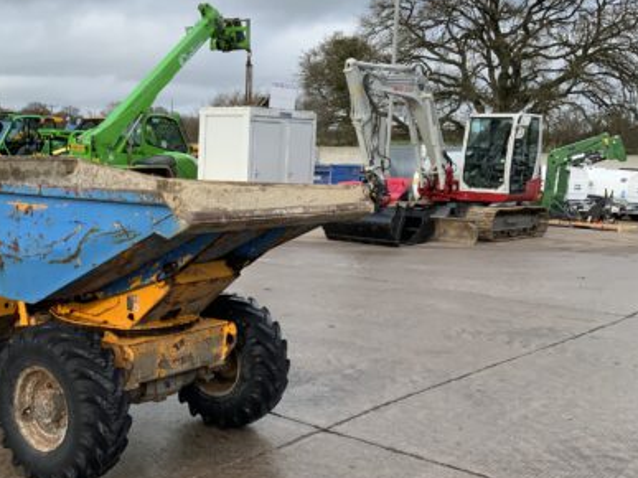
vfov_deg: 30.2
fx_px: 884
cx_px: 180
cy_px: 237
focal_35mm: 48
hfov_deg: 38.9
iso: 16
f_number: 1.8
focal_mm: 3
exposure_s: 1/606
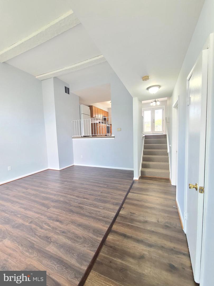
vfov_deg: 106.2
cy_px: 143
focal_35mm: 13
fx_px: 107
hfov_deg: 89.9
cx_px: 107
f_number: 2.2
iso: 320
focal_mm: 2.2
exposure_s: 1/40
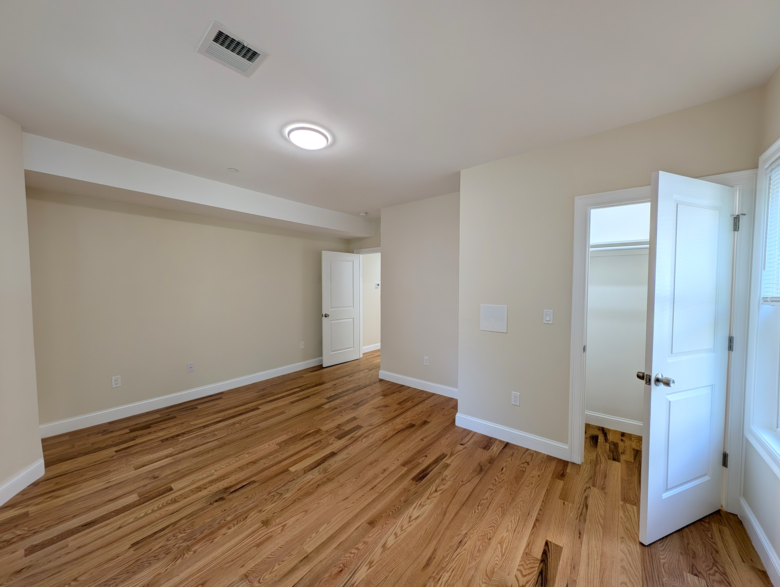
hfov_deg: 110.5
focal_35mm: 12
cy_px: 294
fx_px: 271
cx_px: 390
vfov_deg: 94.6
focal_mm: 2.23
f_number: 1.95
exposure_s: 1/40
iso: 40
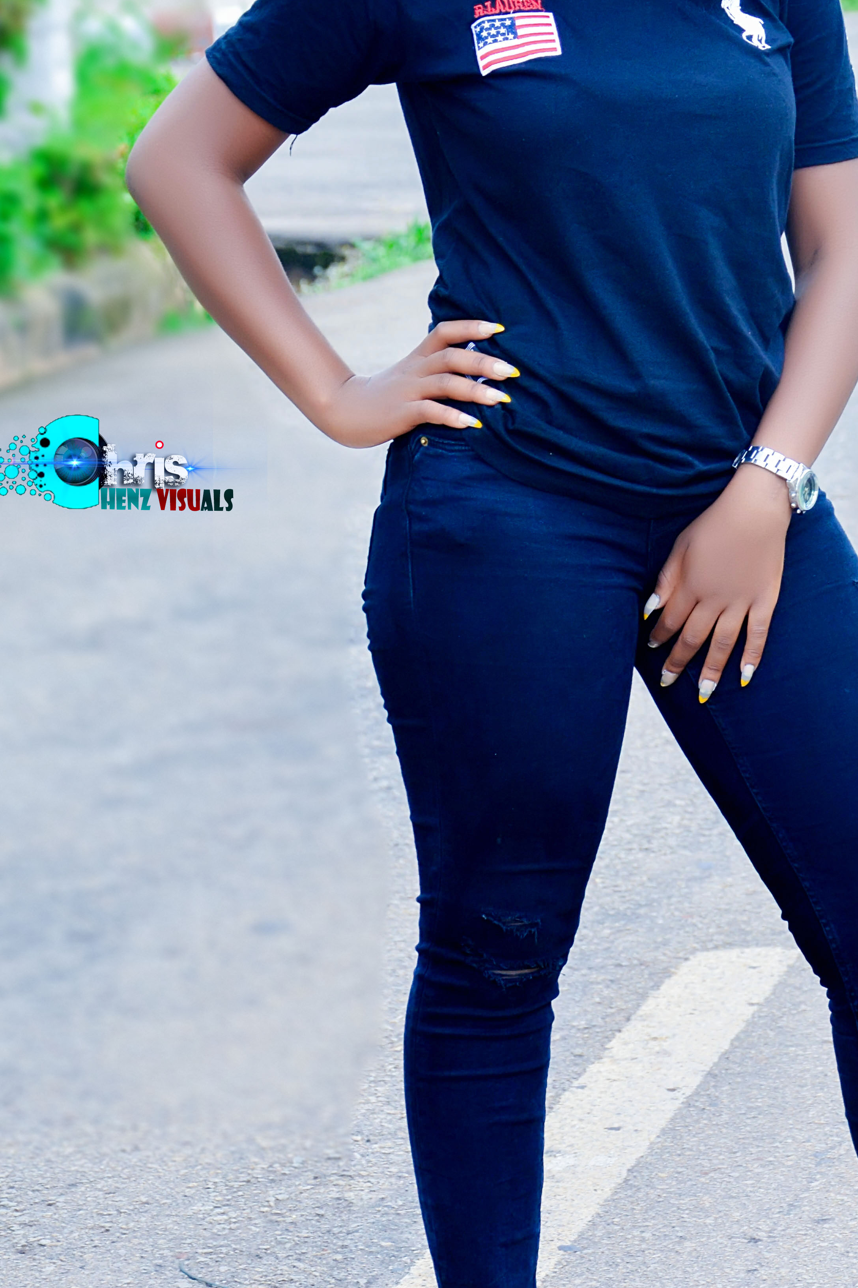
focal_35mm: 171
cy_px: 498
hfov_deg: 8.0
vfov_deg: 12.0
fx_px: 6113
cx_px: 593
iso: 250
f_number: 5.6
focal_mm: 62
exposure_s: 1/125
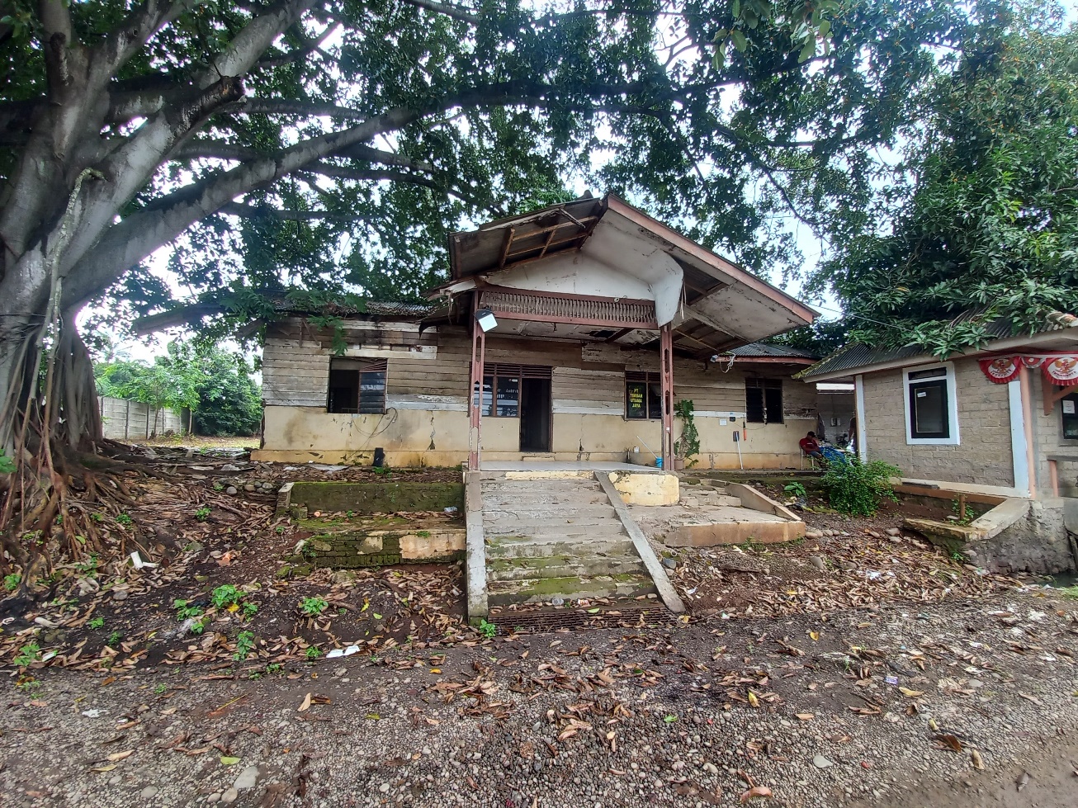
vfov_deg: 89.9
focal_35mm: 13
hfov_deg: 106.2
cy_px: 404
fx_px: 405
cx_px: 539
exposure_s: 1/100
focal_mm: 1.42
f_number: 2.2
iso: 50
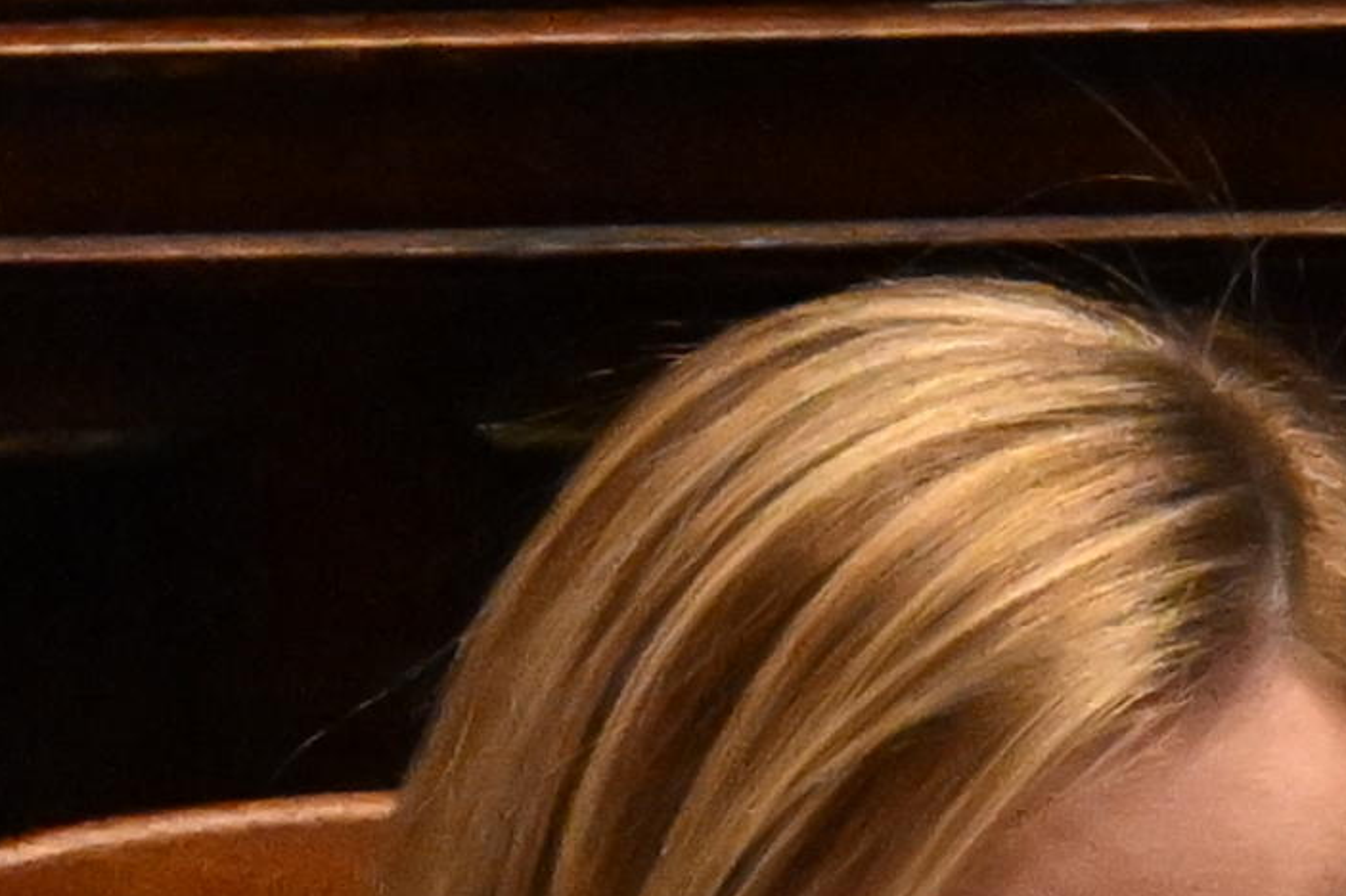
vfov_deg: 0.9
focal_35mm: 1574
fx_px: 58820
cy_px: 1683
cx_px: 1953
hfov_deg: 1.3
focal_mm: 360
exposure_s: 1/250
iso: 6400
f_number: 5.6
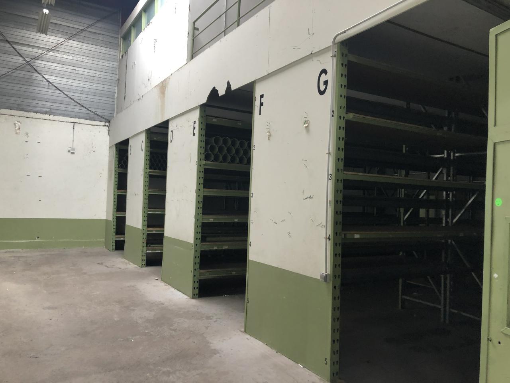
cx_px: 255
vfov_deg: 49.7
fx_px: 413
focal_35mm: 28
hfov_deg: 63.4
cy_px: 192
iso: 32
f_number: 1.8
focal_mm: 3.99
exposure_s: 1/30
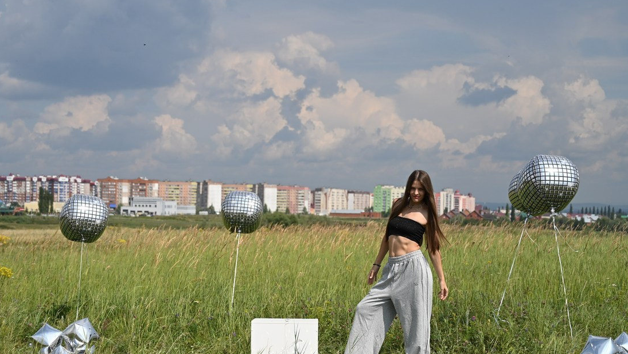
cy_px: 239
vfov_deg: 20.0
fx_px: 999
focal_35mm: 60
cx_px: 309
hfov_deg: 34.9
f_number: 4
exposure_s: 1/2000
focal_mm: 49
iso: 100
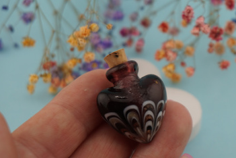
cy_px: 92
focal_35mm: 83
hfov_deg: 24.5
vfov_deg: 16.5
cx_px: 143
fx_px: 542
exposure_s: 1/80
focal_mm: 43
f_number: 5.6
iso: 100
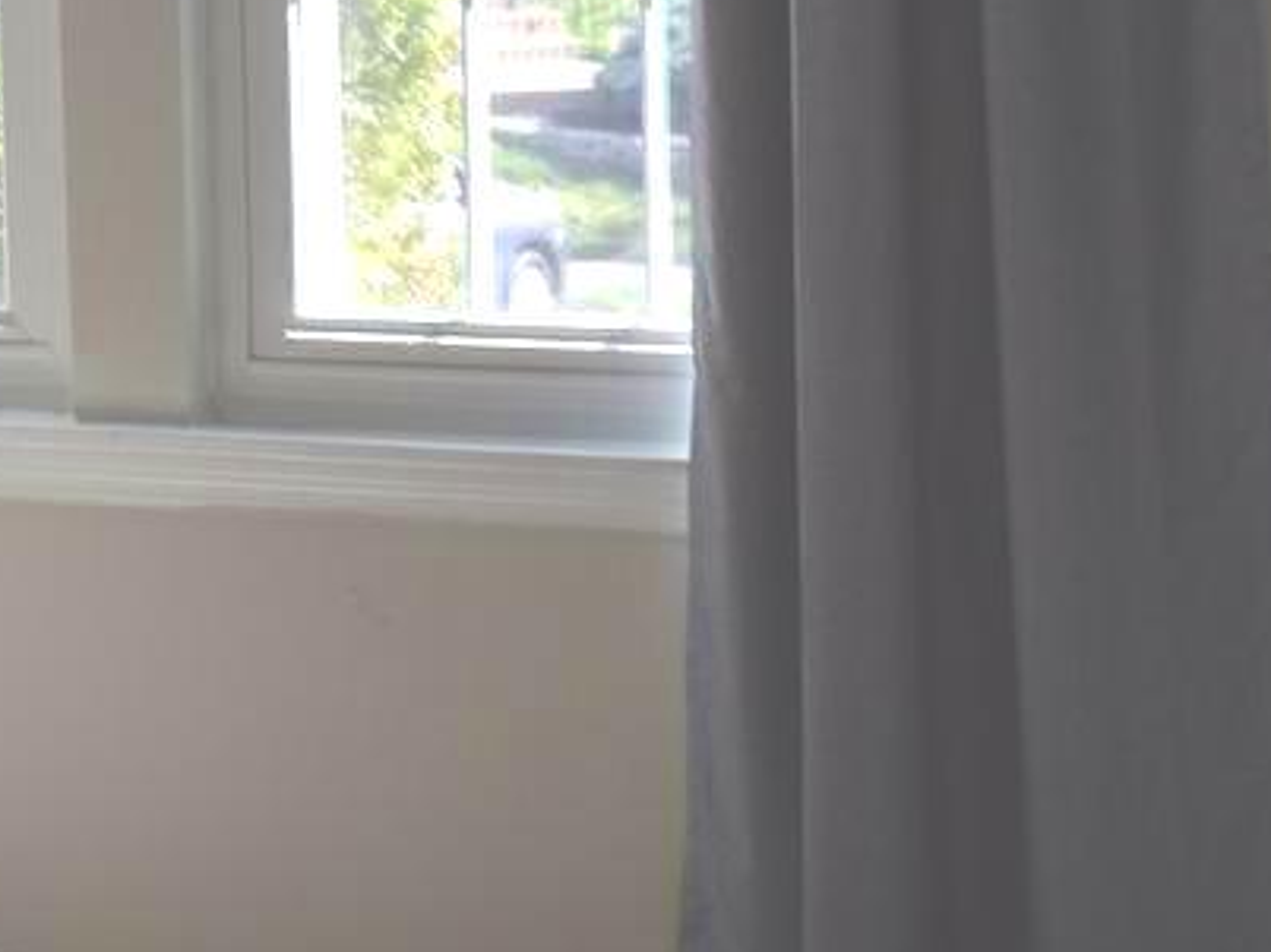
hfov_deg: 13.4
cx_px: 610
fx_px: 5394
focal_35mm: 147
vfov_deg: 10.0
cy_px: -68
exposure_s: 1/100
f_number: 5
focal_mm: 20
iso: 100
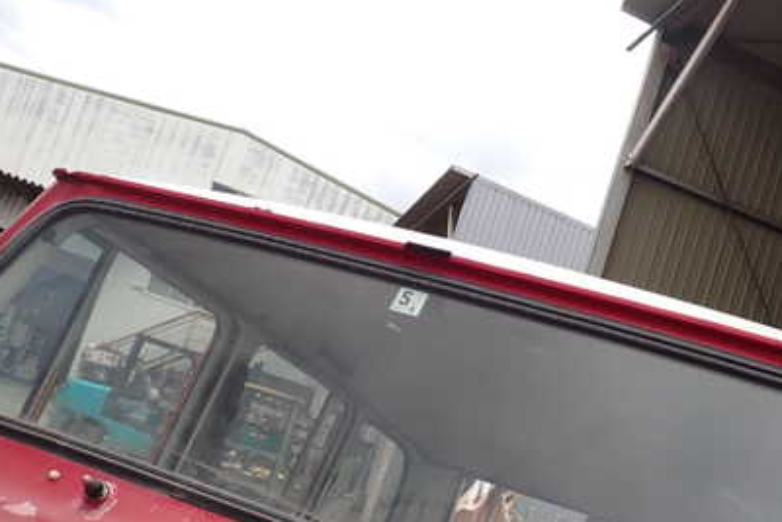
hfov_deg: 49.5
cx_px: 424
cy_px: 358
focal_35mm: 39
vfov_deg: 33.9
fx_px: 847
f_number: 2.8
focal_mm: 4.5
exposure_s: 1/640
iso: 100
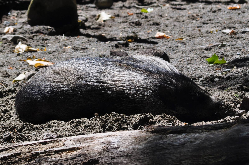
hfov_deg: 7.1
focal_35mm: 292
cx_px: 124
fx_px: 2020
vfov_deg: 4.7
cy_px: 82
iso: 200
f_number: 10
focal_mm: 195
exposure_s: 1/250
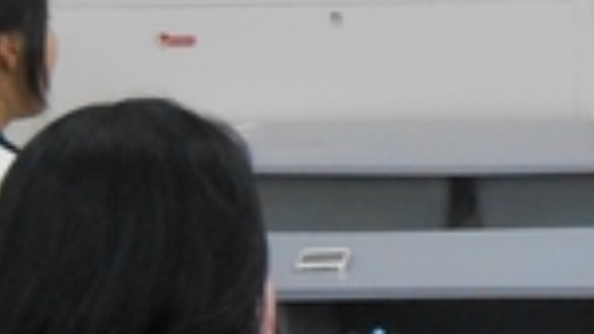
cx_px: 960
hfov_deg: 11.6
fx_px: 2773
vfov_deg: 6.9
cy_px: 20
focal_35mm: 176
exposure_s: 1/30
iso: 320
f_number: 4.2
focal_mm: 6.8
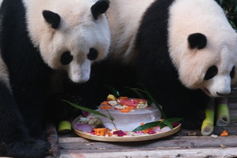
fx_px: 1415
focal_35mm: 215
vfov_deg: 6.4
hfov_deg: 9.6
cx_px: 85
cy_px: 57
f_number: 5.6
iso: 1000
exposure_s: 1/100
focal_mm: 100
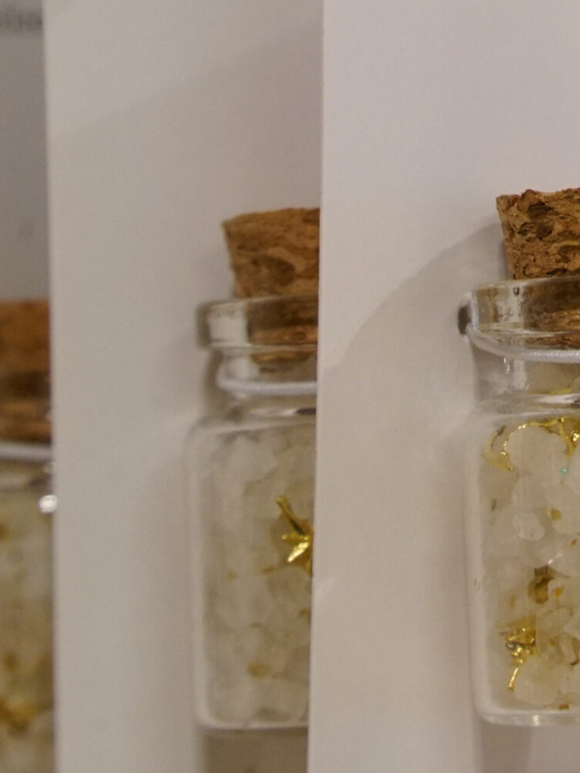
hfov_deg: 4.4
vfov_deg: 5.8
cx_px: 651
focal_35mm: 340
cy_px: -21
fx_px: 7597
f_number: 10
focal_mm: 139
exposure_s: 1/60
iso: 3200
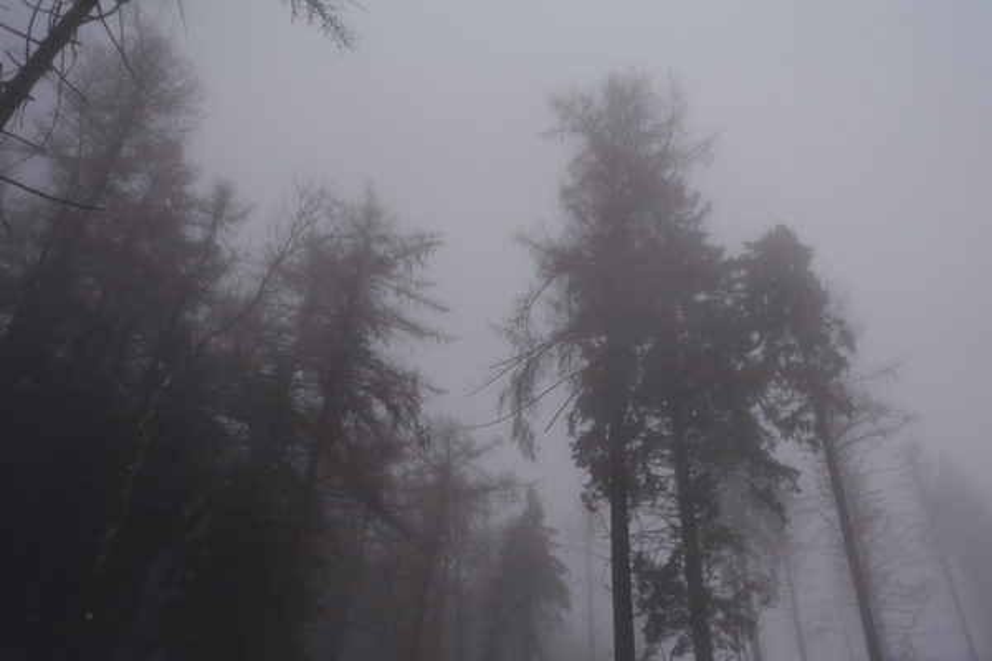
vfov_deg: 31.2
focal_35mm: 43
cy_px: 330
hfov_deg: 45.4
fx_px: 1185
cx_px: 496
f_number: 2.8
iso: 160
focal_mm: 15.74
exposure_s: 1/100
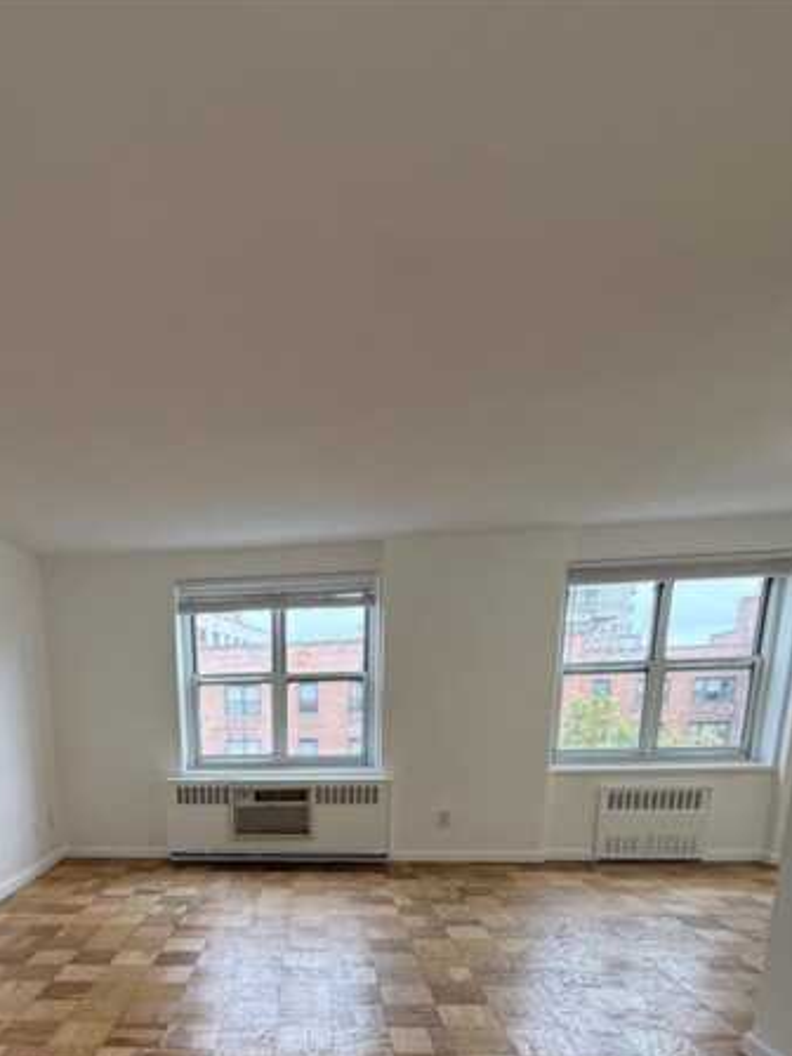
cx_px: 243
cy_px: 898
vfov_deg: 63.0
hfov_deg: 55.2
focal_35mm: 24
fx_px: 732
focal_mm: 2.22
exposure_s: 1/120
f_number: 2.2
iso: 80
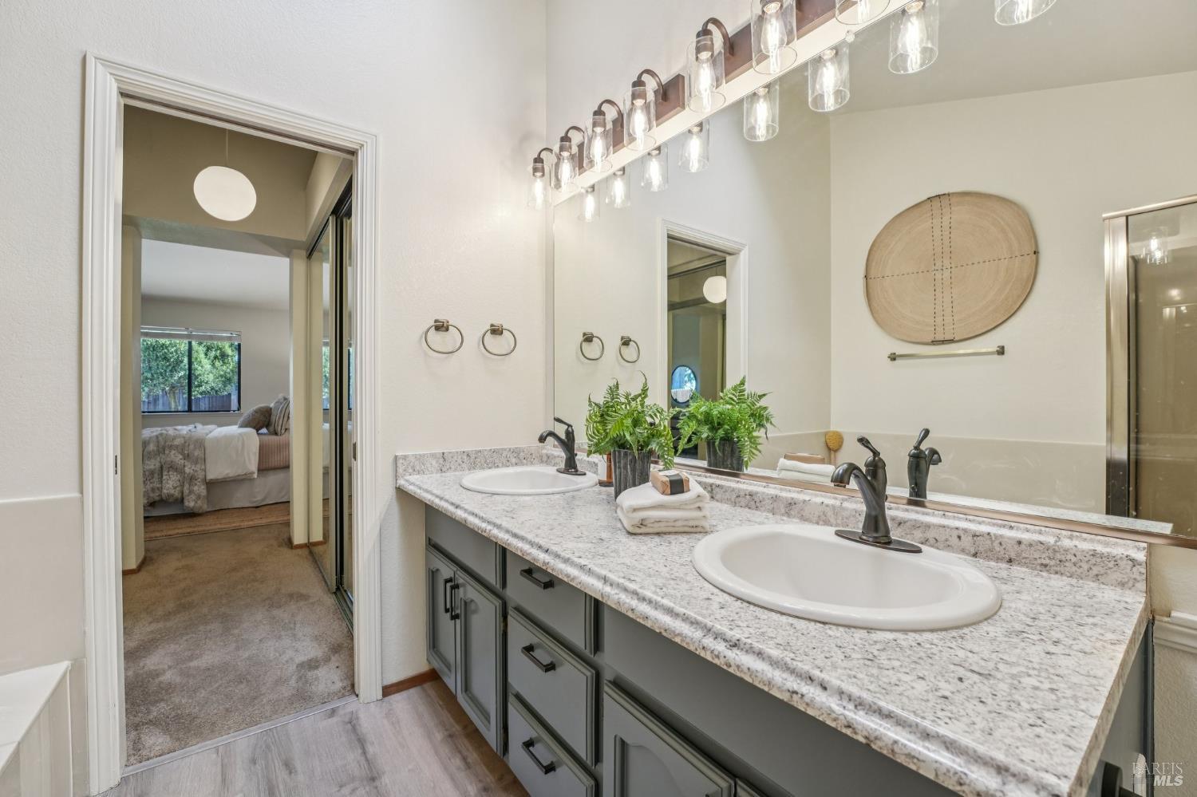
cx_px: 598
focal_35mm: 14
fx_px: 465
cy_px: 398
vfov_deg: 81.2
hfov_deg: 104.3
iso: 800
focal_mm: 14
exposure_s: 1/30
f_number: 8
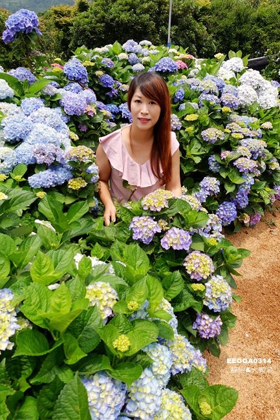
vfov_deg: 73.8
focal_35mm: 24
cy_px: 210
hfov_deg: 53.1
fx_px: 280
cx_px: 140
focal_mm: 8.8
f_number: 3.5
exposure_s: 1/800
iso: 125
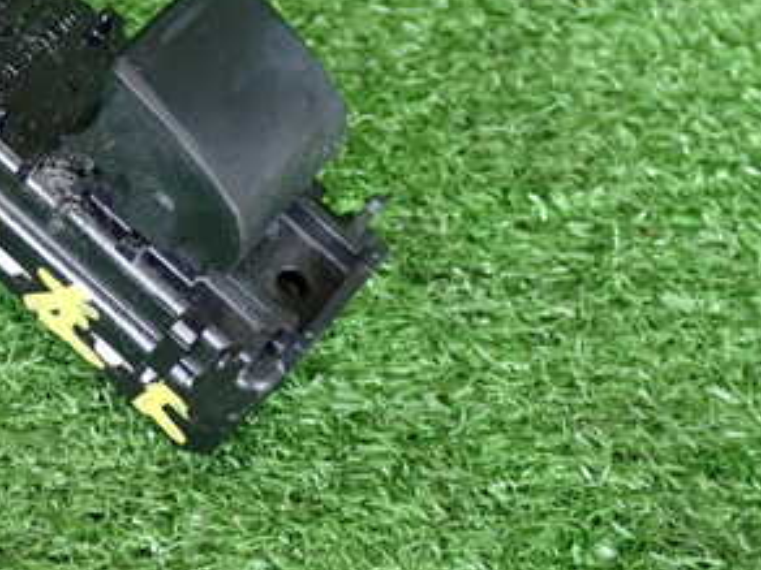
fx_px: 1715
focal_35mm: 78
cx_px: 104
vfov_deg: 18.7
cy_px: 94
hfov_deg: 24.4
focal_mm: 6.83
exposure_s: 1/40
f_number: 2.7
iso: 500
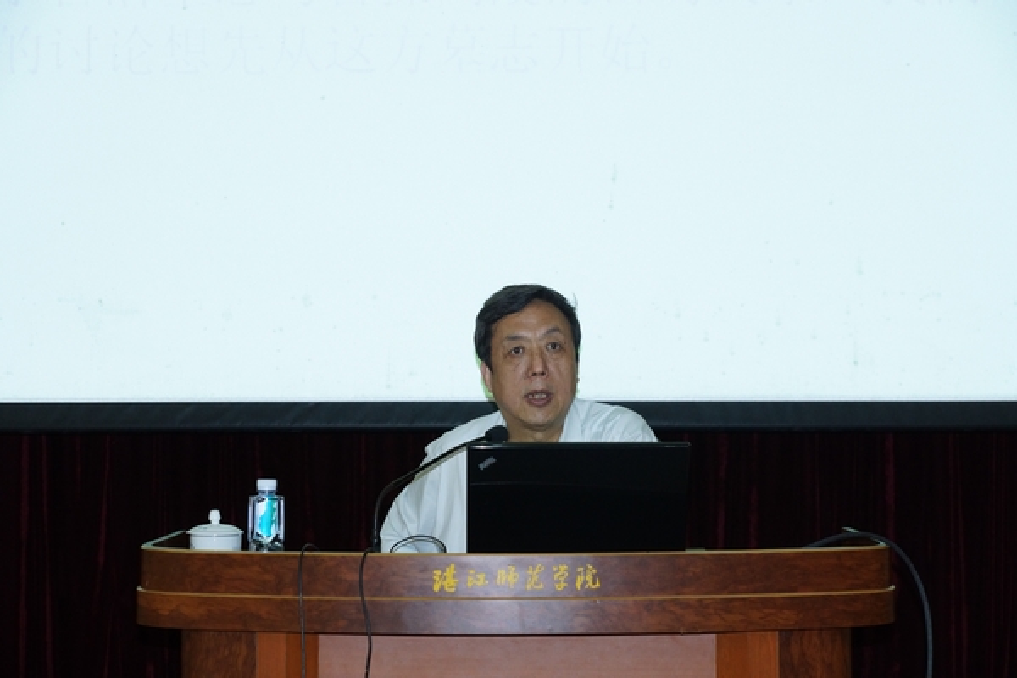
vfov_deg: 18.2
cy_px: 339
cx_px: 508
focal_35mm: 75
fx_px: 2119
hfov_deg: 27.0
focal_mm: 50
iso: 800
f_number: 4.5
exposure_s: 1/60
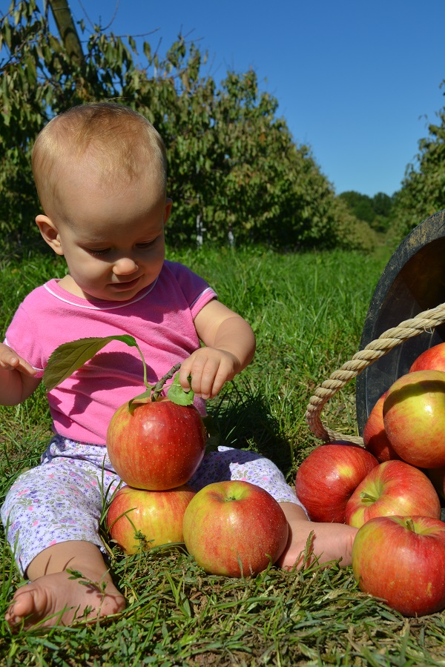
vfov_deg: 53.1
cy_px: 334
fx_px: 667
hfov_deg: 36.9
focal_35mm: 36
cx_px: 222
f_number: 9
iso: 100
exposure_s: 1/320
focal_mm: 24
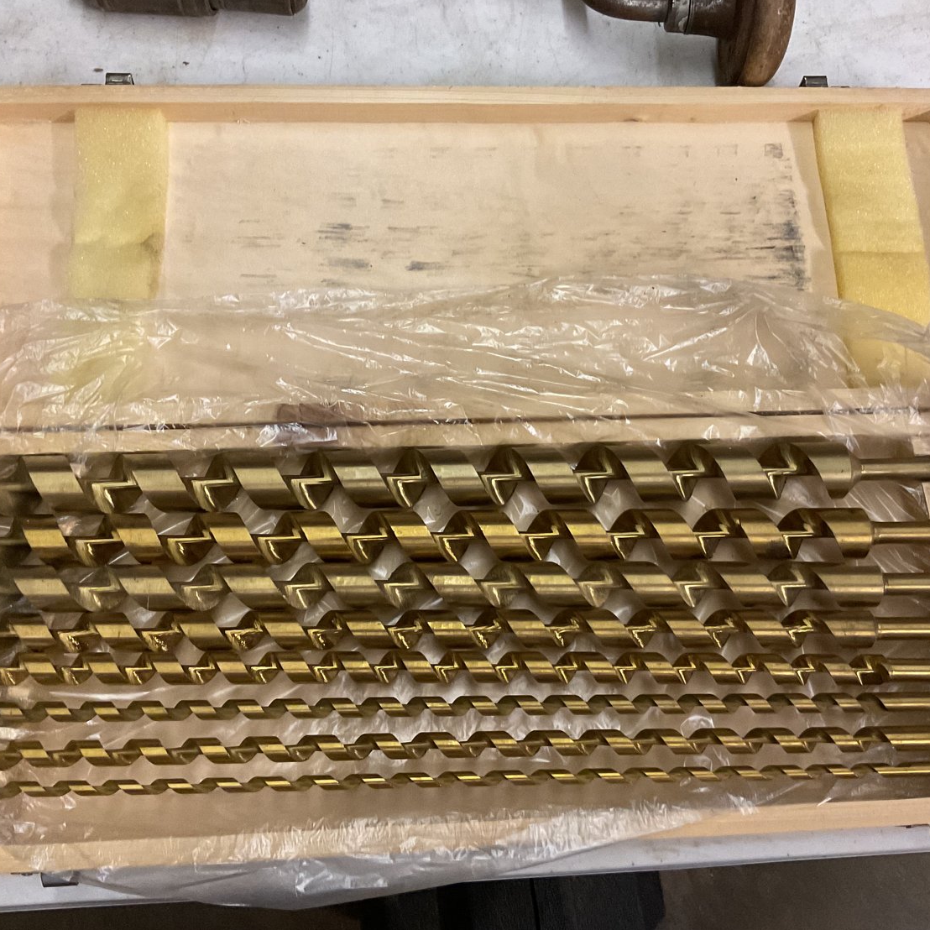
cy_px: 458
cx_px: 489
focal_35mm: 35
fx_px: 1064
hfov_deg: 47.2
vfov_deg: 47.2
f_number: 1.8
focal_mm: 3
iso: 250
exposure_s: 1/60
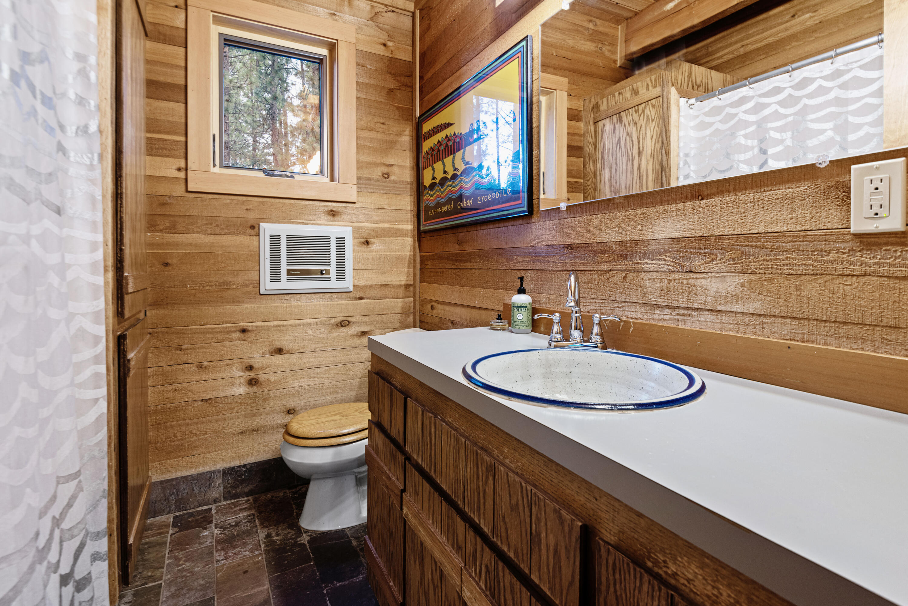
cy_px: 303
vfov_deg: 70.5
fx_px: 429
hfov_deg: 93.3
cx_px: 454
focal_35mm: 17
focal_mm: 17
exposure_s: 1/4
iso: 200
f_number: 8
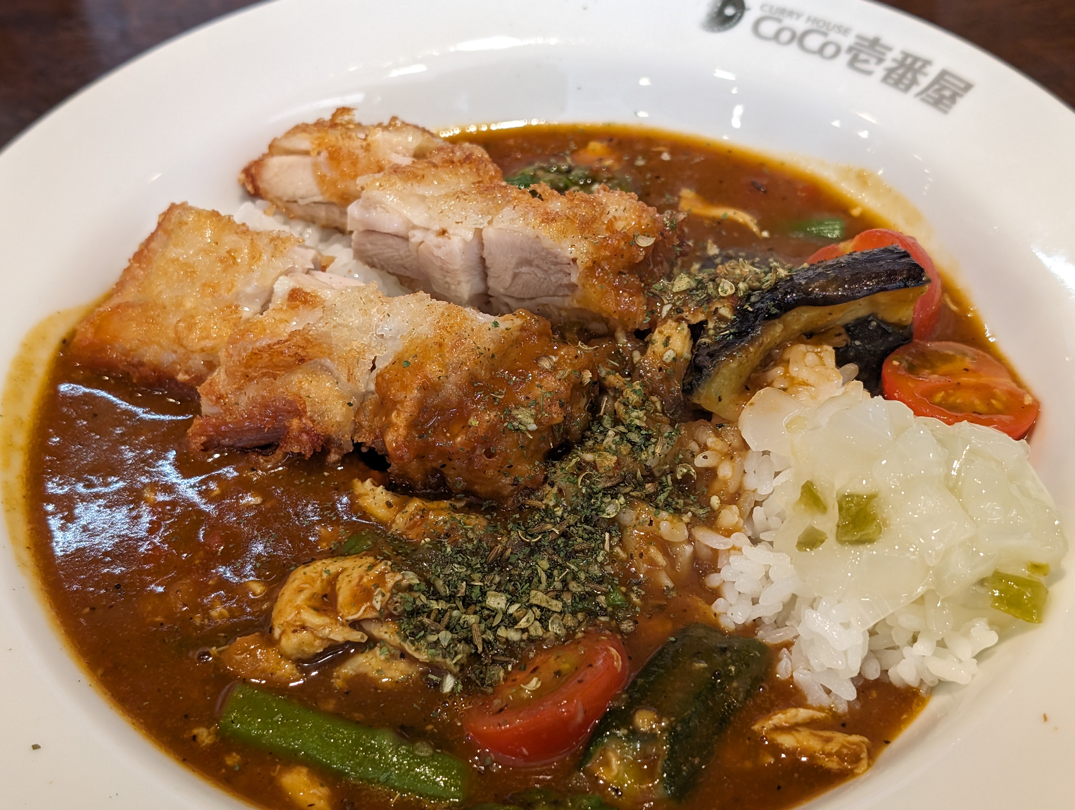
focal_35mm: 49
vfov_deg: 29.7
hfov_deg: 38.9
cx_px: 538
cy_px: 405
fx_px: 1524
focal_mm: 6.9
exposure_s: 1/94.4
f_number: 1.68
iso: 83
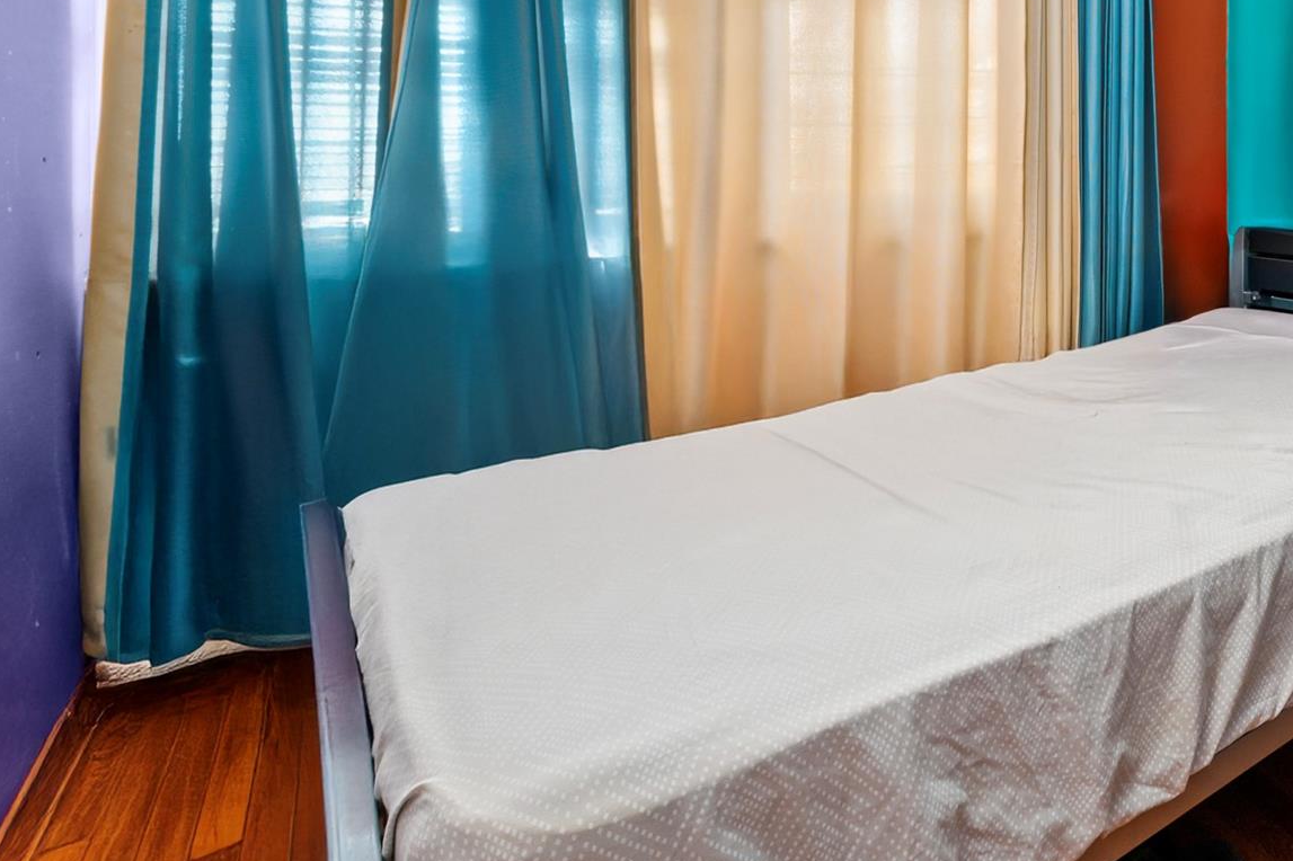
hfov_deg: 62.3
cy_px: 138
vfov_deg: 46.3
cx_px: 1077
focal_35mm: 26
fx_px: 930
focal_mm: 14.5
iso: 800
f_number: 8
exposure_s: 2
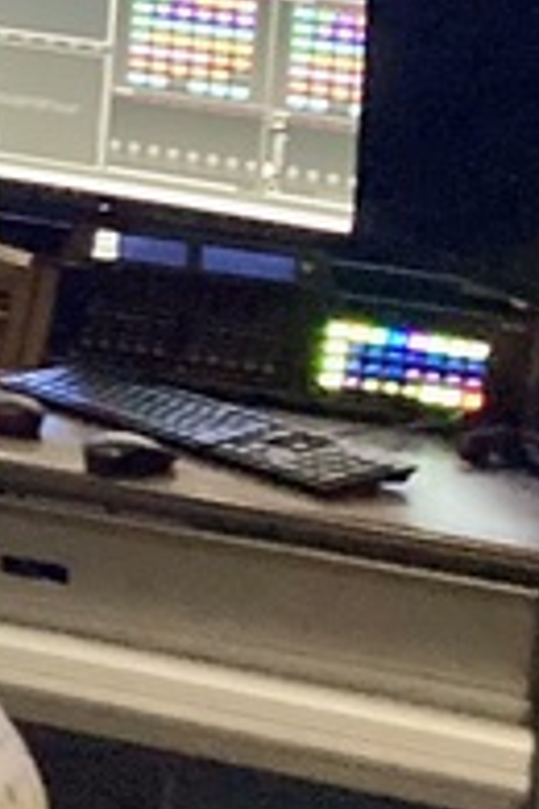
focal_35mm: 153
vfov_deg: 12.9
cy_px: -295
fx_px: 3436
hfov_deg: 7.6
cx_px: -1186
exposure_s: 1/20
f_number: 1.8
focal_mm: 3.99
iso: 640
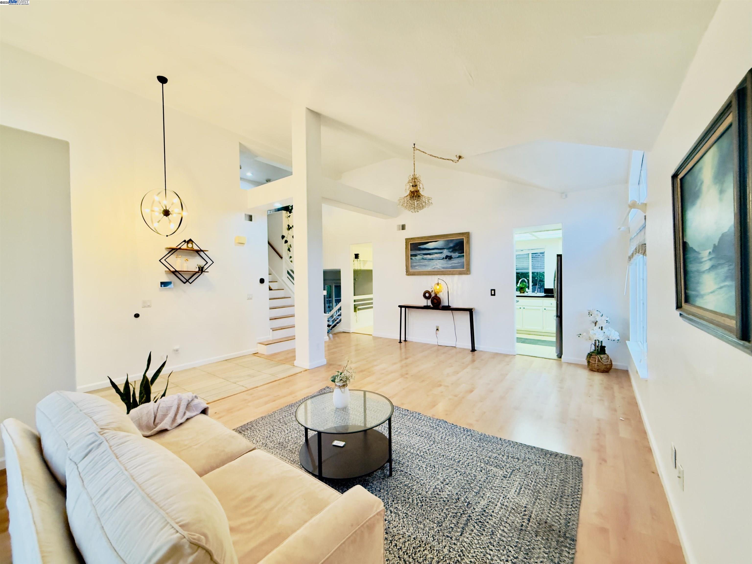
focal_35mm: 14
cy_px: 282
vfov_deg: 85.7
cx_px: 376
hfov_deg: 102.1
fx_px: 304
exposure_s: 1/60
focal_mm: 2.22
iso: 500
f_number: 2.2
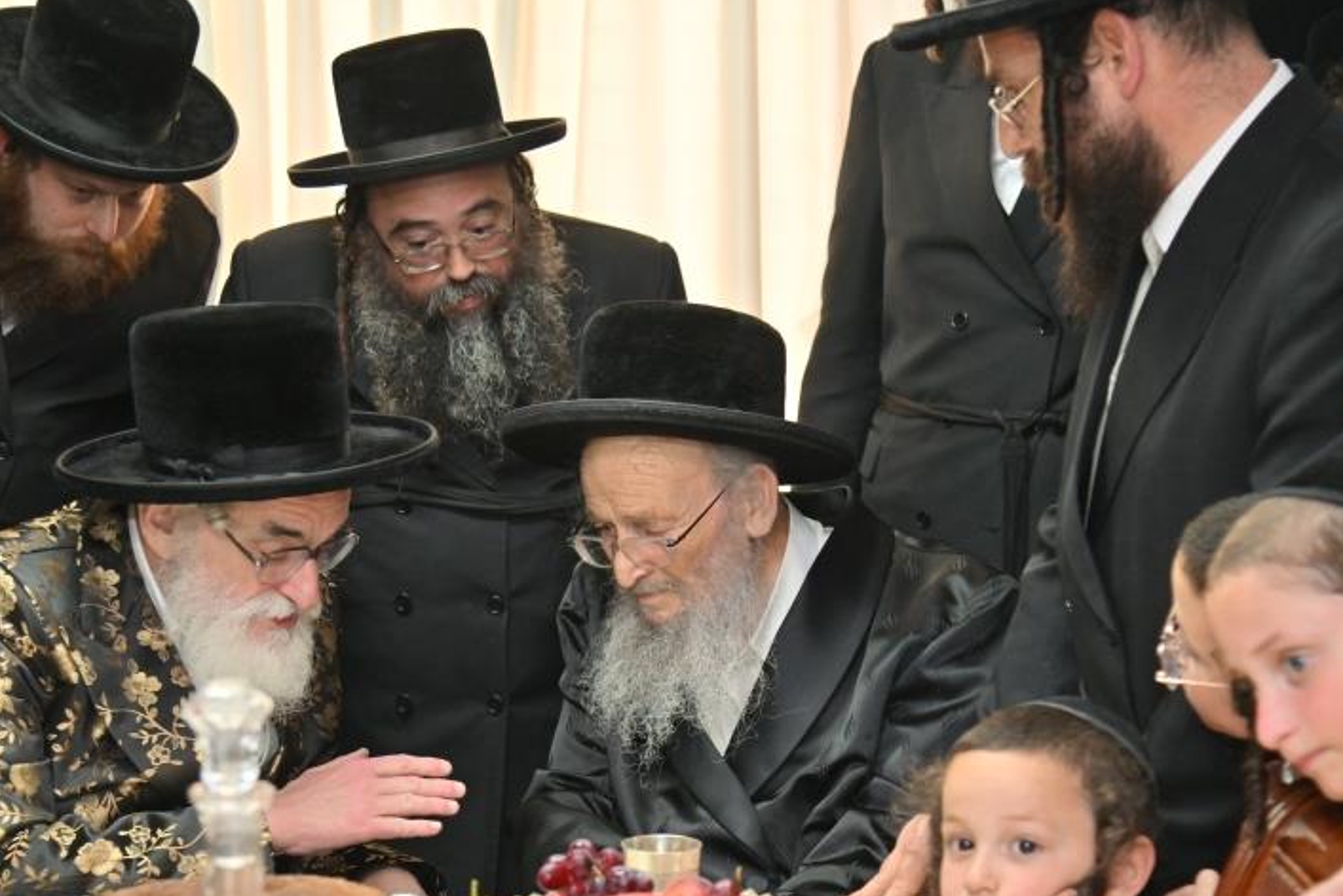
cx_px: 576
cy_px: 639
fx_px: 3135
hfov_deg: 24.2
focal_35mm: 84
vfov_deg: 16.2
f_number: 4
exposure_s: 1/160
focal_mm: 58
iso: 800
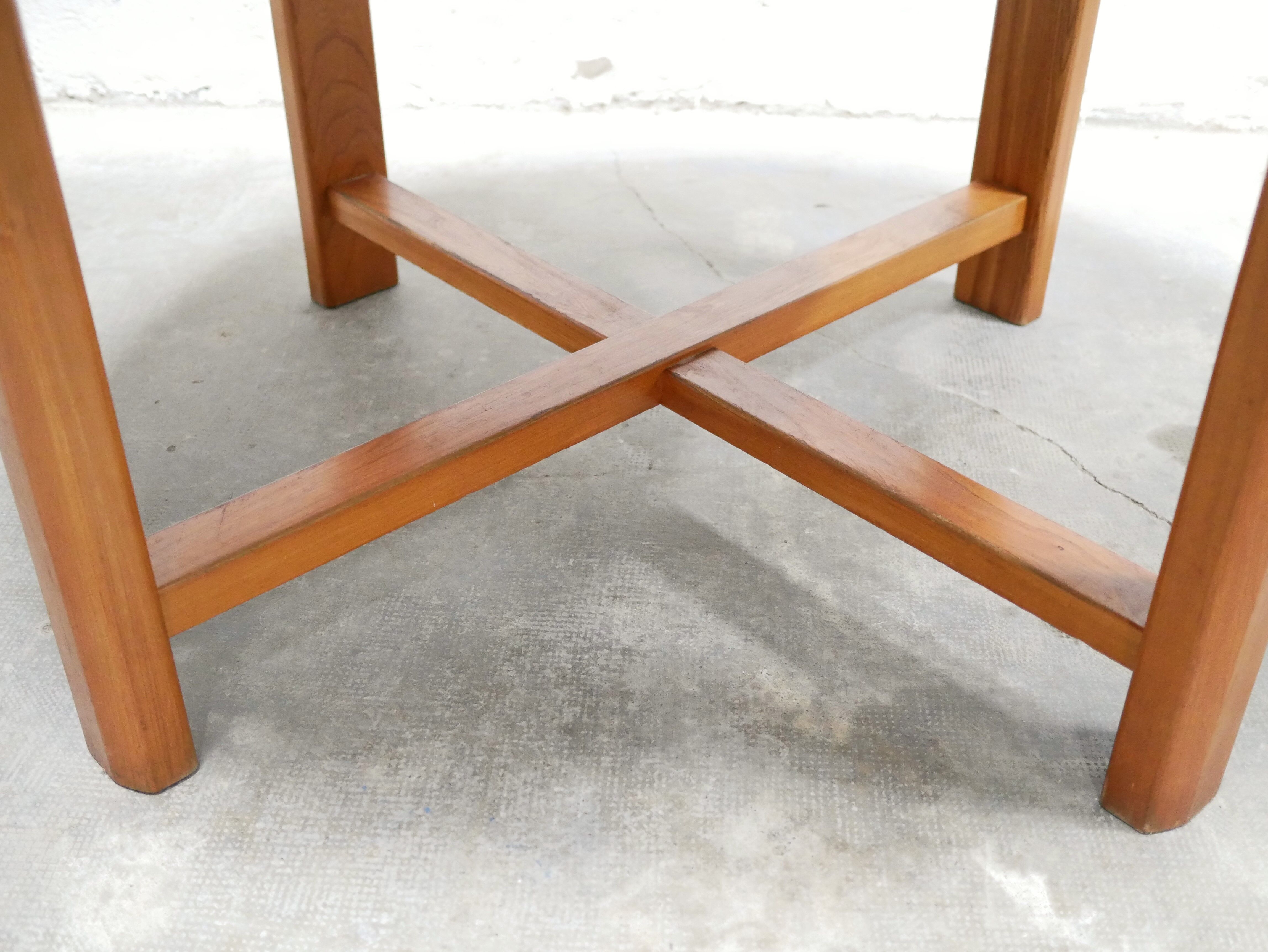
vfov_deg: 36.0
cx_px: 634
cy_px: 476
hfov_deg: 46.8
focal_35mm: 40
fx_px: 1466
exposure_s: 1/40
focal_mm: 20
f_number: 1.7
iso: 3200
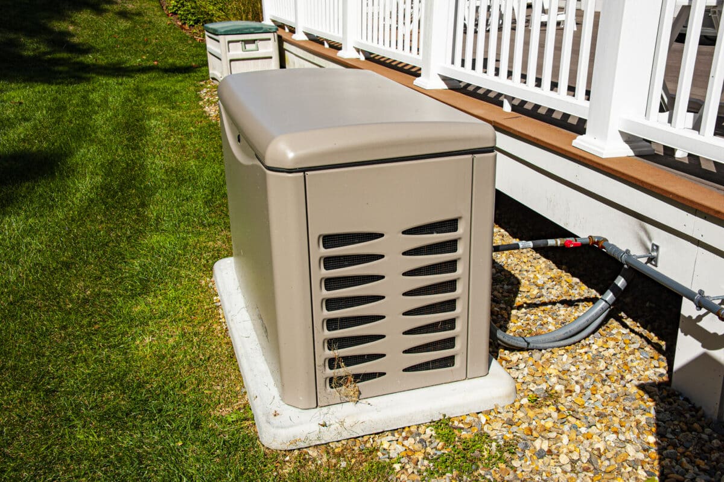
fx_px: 764
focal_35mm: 38
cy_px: 241
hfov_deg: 50.7
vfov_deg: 35.0
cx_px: 362
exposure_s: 1/500
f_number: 11
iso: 200
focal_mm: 38
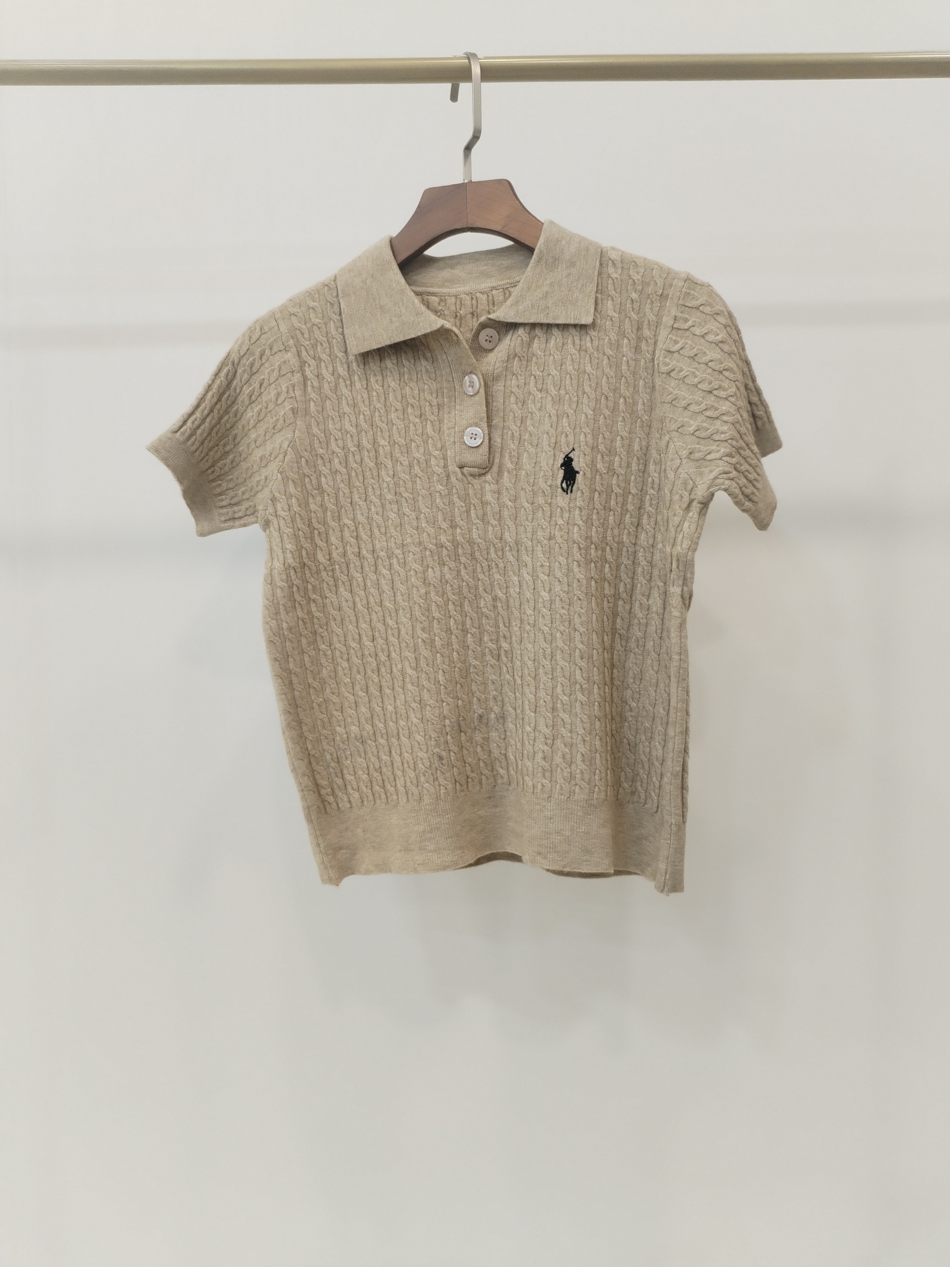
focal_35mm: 29
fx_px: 1061
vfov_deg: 61.7
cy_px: 634
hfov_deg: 48.2
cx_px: 475
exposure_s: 1/60
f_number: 1.8
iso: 366
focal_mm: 4.75
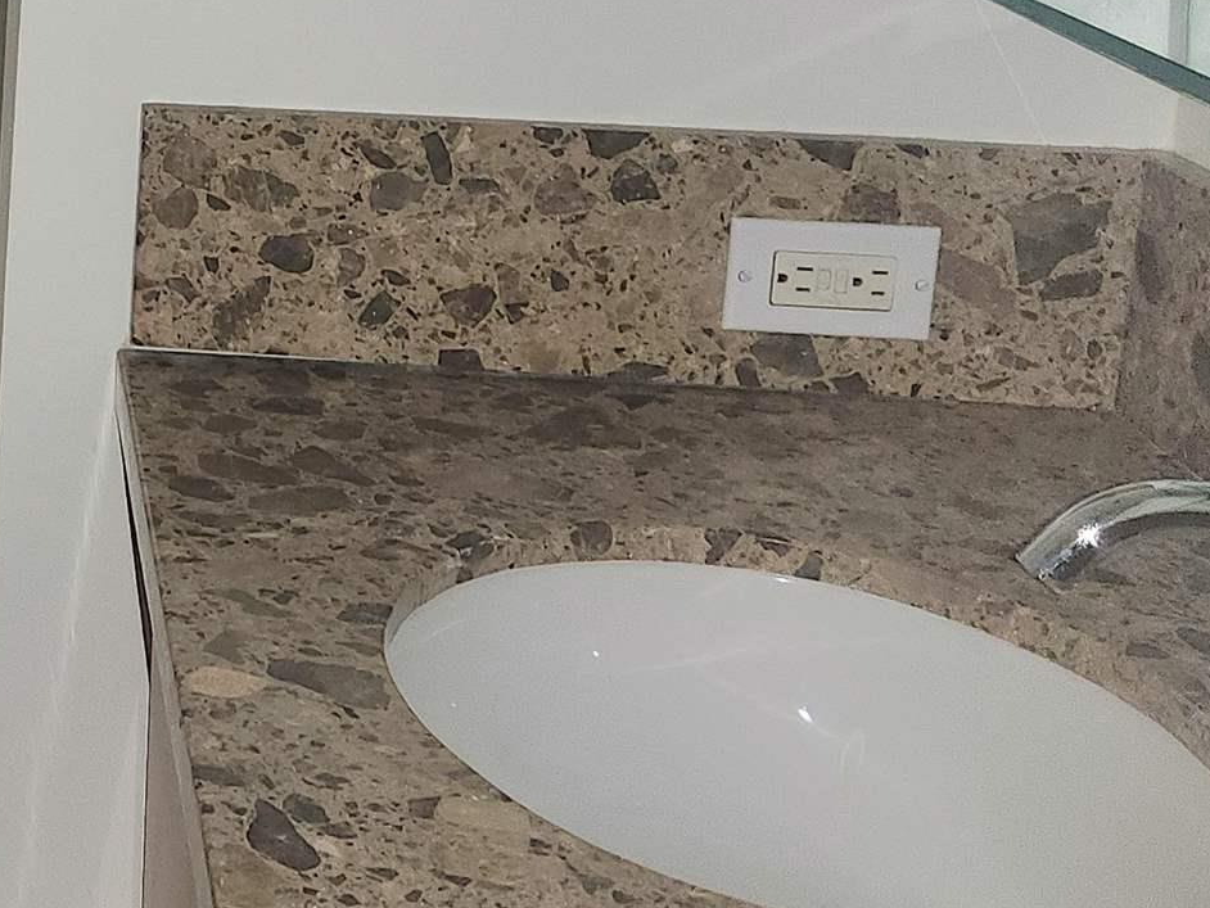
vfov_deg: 19.2
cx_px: -548
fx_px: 2622
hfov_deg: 22.0
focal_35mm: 75
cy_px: 24
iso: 80
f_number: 1.8
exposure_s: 1/24
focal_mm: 5.4
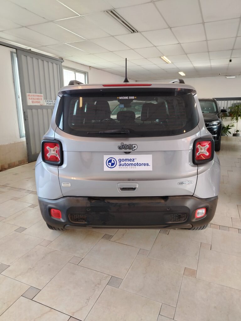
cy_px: 160
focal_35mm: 24
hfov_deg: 56.8
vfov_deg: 71.6
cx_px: 120
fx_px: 223
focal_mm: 5.25
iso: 338
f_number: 1.75
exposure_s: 1/50
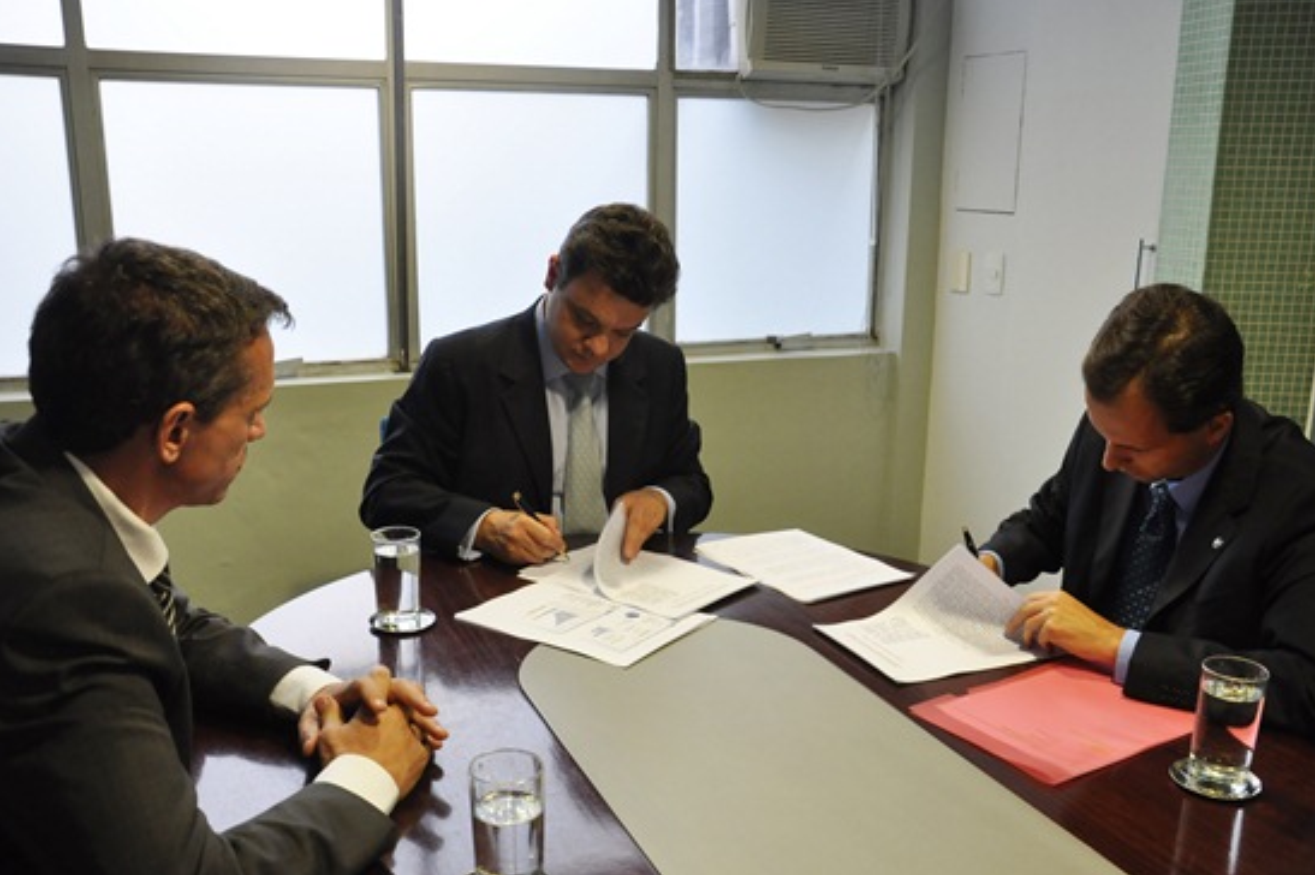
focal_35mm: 35
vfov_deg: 38.2
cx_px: 659
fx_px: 1261
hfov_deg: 55.1
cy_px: 472
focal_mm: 21
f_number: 6.3
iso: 800
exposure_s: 1/40
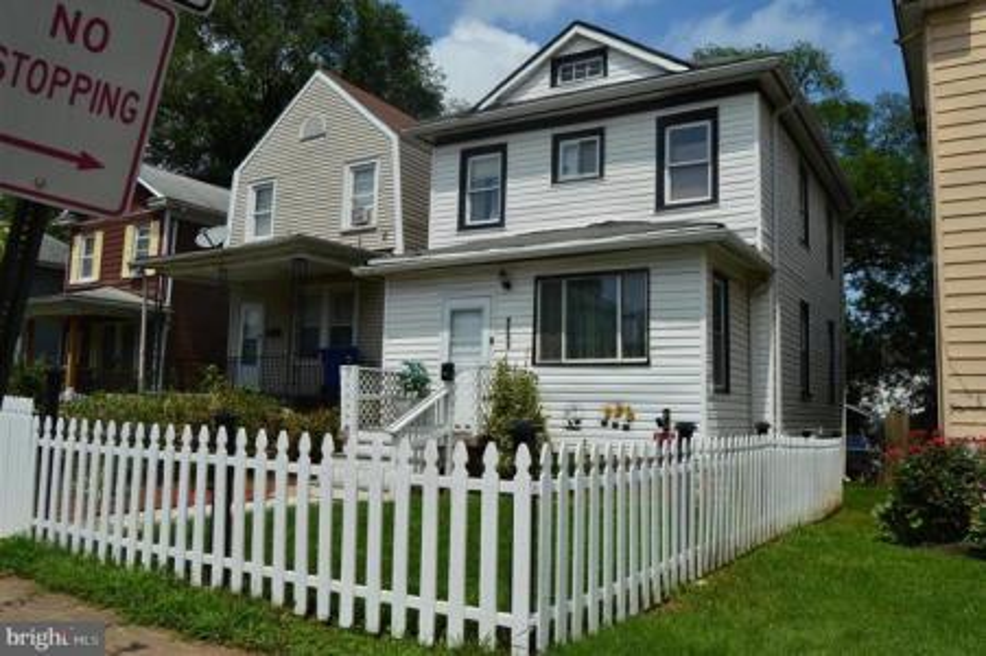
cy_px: 328
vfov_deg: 47.9
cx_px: 493
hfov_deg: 67.4
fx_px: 739
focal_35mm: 27
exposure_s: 1/500
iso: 160
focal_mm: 18
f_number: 11
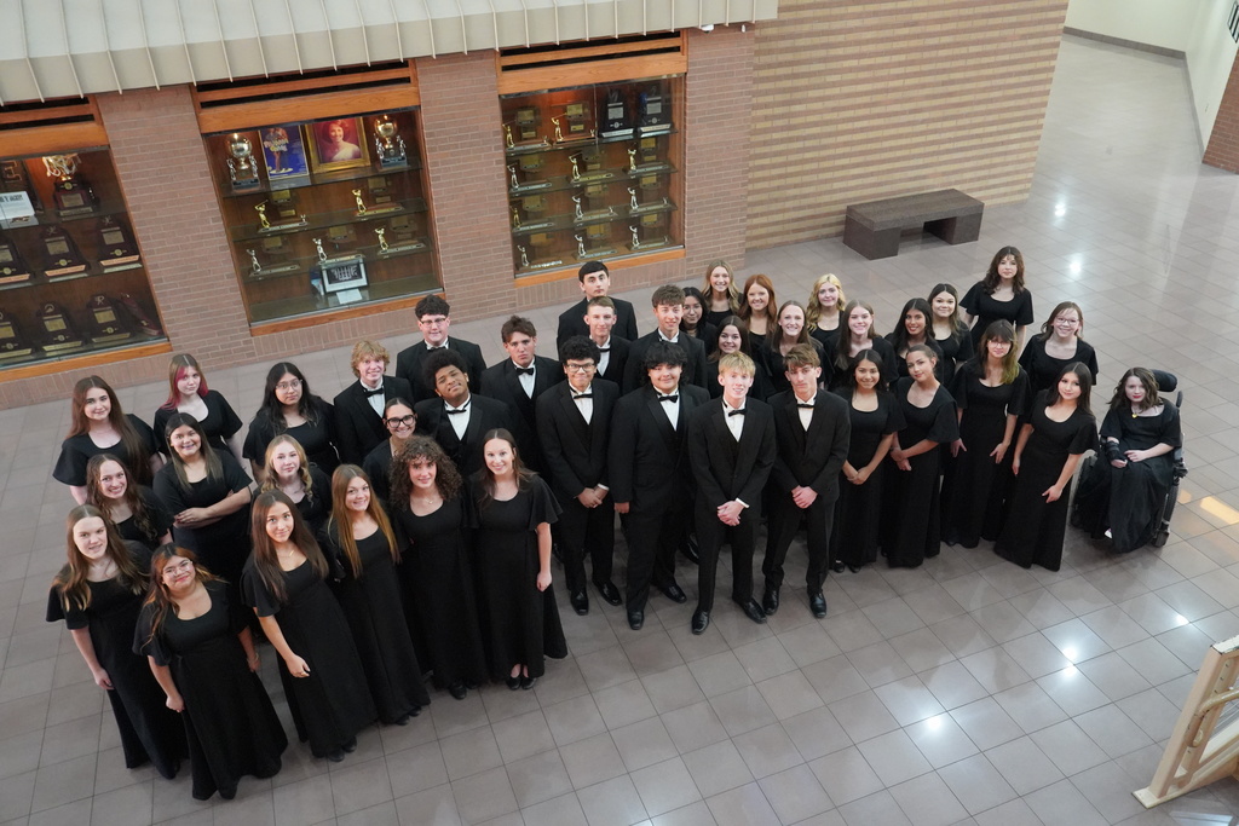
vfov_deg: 46.4
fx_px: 964
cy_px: 413
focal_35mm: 28
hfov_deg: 65.5
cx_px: 620
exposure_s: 1/160
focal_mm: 28
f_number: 4
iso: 12800
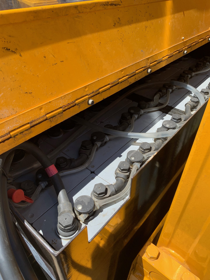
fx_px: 210
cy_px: 140
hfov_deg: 53.1
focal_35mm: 26
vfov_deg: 67.3
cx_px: 105
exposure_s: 1/856
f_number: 1.8
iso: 25
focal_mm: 4.25
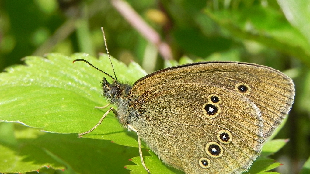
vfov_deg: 10.5
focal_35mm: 115
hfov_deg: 18.6
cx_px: 155
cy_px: 94
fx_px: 945
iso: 160
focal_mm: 18.8
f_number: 5.6
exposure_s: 1/515
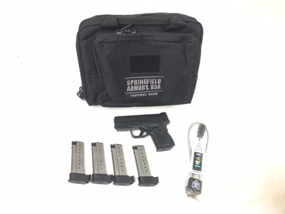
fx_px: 239
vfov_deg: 48.2
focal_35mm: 29
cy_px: 107
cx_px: 142
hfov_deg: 61.7
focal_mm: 4.15
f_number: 2.2
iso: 40
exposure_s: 1/30
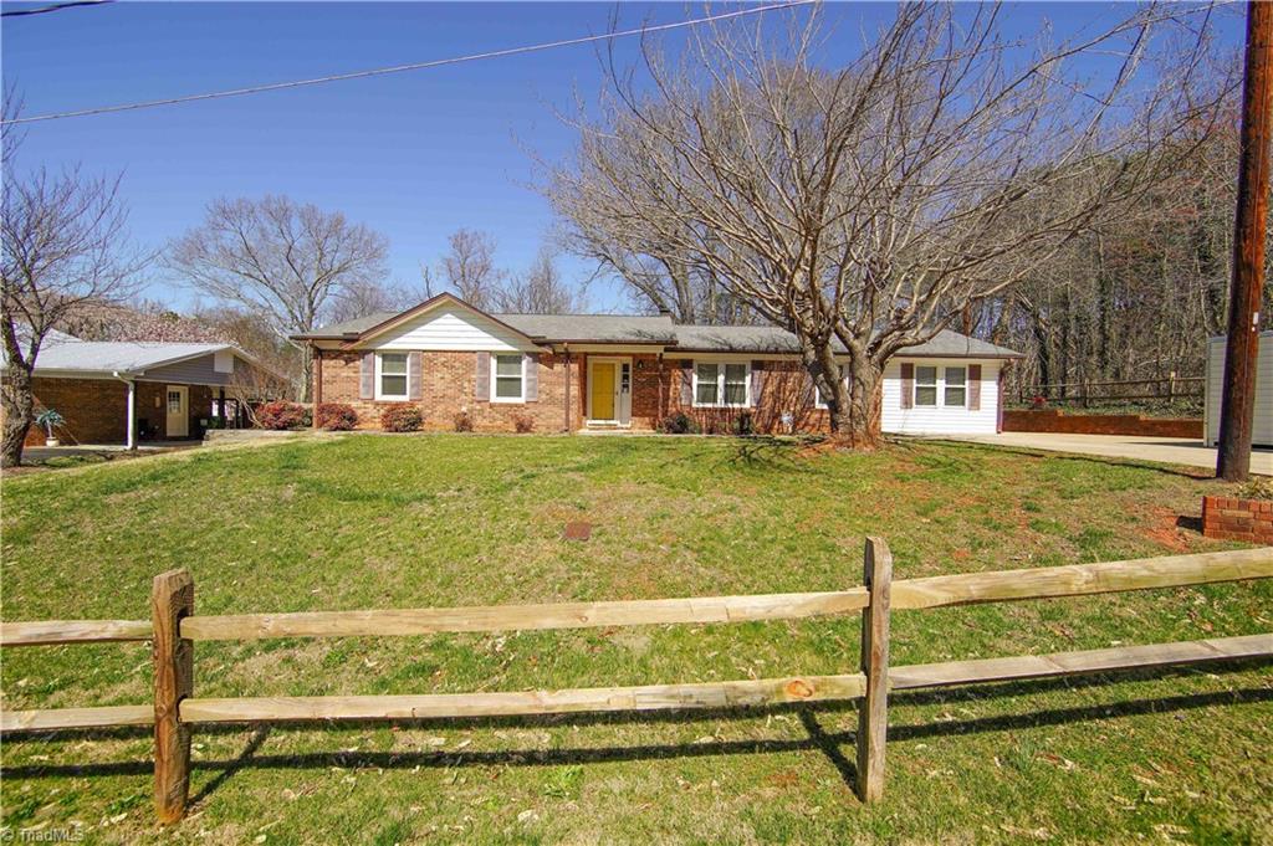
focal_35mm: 14
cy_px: 423
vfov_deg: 81.1
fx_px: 495
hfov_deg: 104.3
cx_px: 636
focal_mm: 14
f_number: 7.1
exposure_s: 1/800
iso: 200
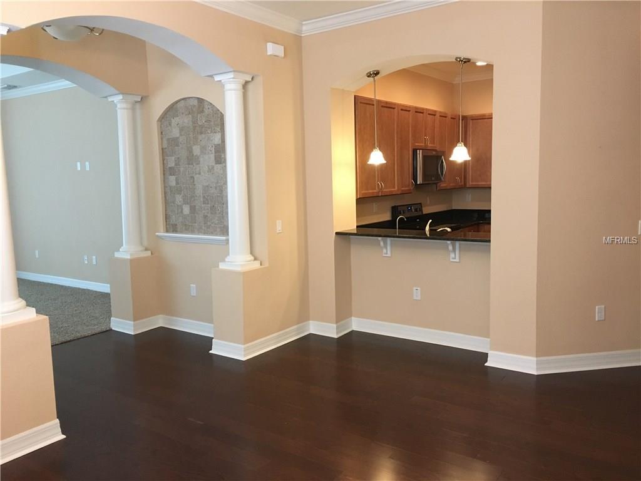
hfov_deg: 61.7
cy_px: 240
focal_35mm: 29
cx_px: 320
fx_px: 537
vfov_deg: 48.2
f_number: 2.2
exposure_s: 1/30
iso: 160
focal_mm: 4.15
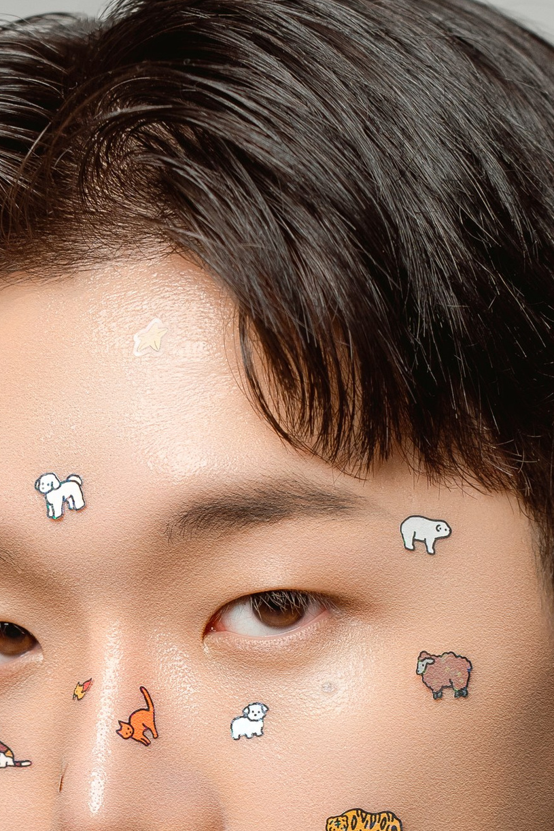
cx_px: 181
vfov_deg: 13.1
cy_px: 843
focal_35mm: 154
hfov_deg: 8.9
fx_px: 3554
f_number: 4
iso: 400
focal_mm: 49
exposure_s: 1/160
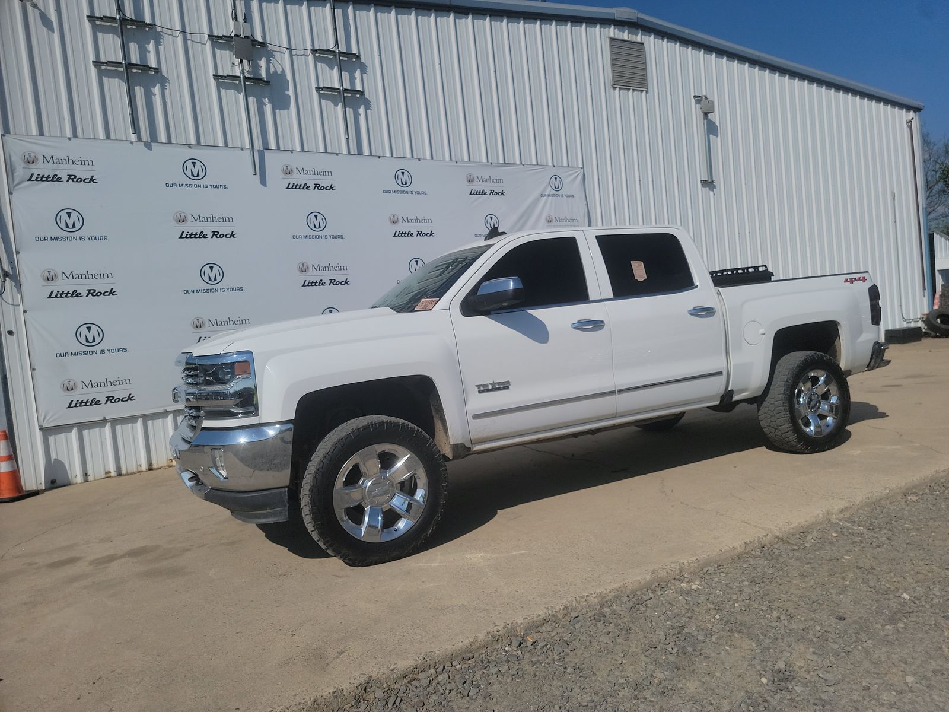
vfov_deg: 56.8
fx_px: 658
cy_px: 356
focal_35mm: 24
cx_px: 474
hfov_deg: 71.6
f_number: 1.8
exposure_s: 1/3246
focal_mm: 6.7
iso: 50
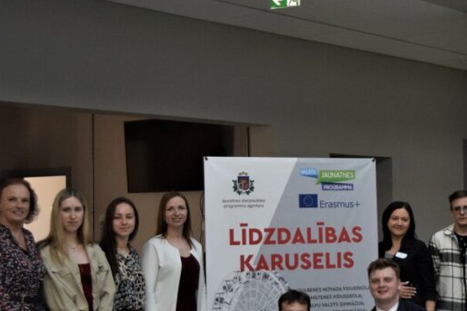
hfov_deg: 22.0
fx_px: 1193
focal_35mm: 92
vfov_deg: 14.9
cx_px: 327
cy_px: 143
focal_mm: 31
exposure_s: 1/500
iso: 1800
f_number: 4.2
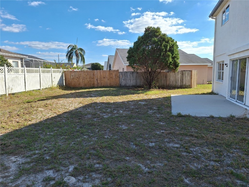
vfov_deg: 58.9
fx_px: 165
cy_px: 94
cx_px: 124
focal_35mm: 23
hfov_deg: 73.9
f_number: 1.8
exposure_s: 1/2825
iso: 40
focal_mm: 5.54
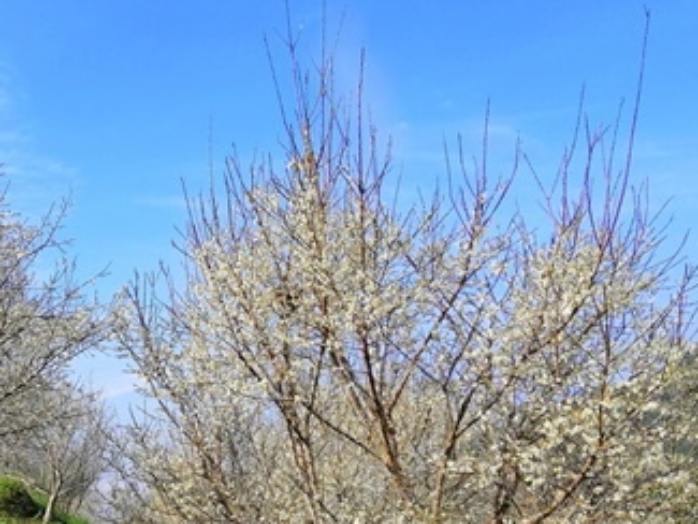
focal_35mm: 48
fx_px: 968
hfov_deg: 38.4
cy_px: 384
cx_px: 159
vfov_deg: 29.9
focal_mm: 3.81
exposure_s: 1/661
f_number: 2.2
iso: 50
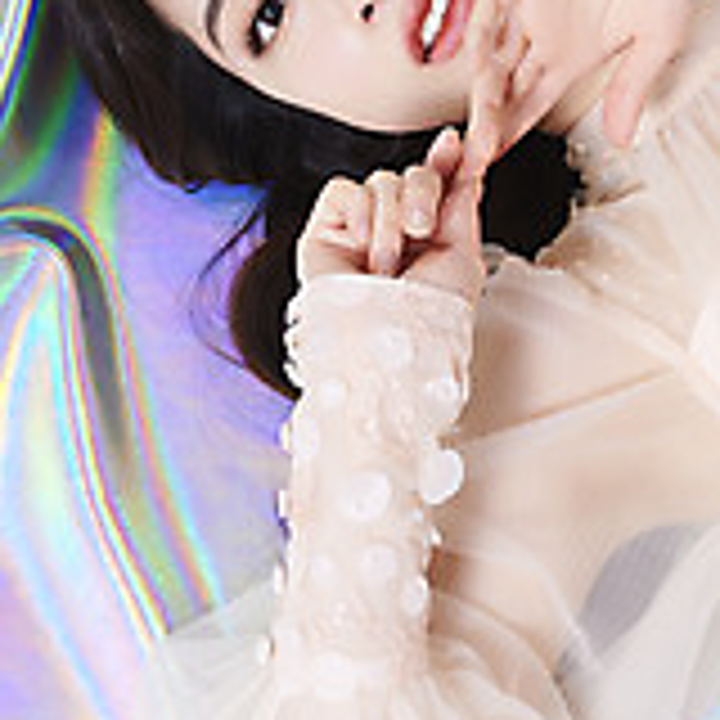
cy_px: 130
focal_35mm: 223
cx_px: 376
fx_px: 5248
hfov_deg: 7.8
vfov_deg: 7.8
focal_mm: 105
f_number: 11
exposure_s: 1/125
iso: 64
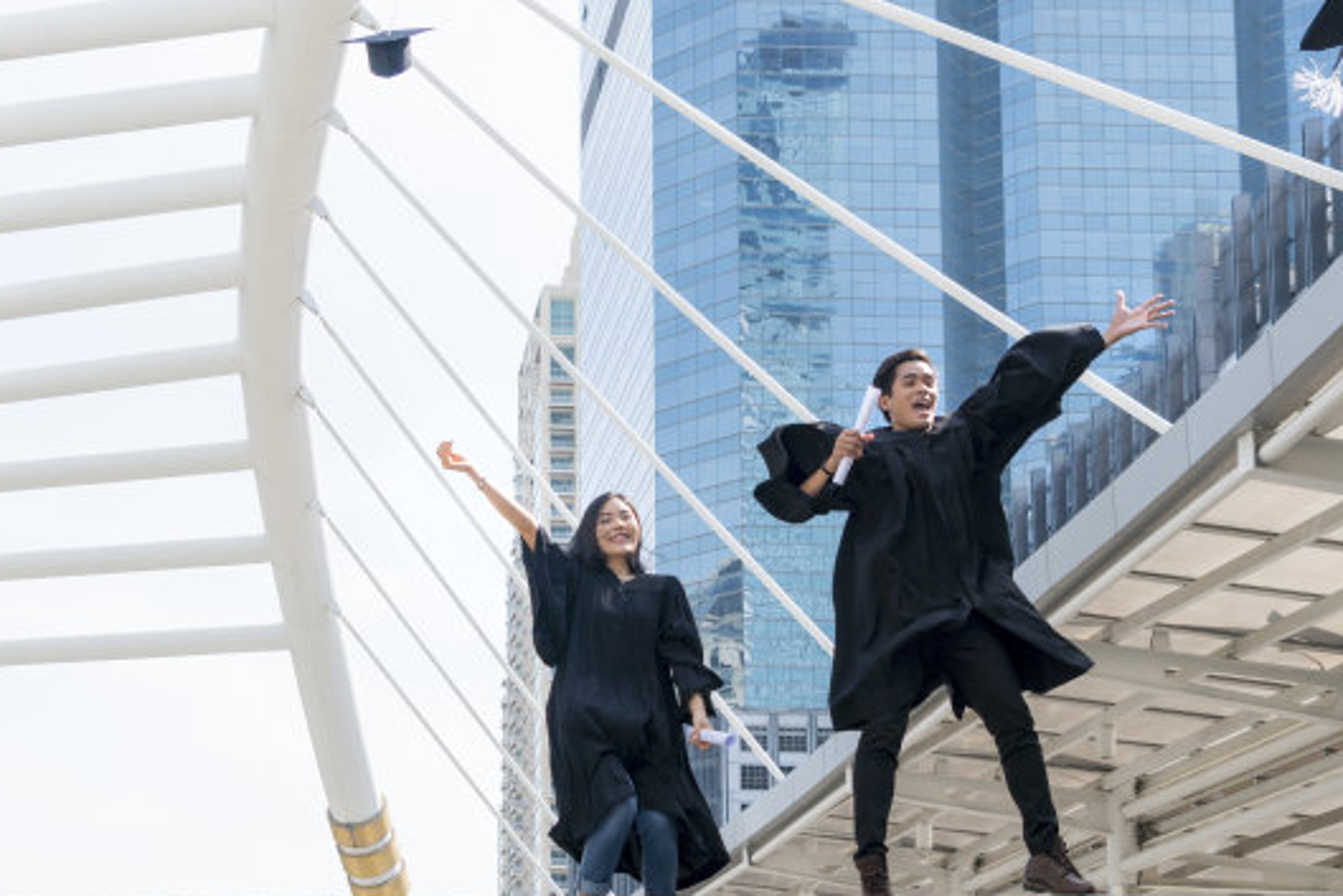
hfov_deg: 33.9
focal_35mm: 59
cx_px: 599
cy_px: 429
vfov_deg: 23.0
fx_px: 2201
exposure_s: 1/400
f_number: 5.6
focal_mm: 34
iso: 160
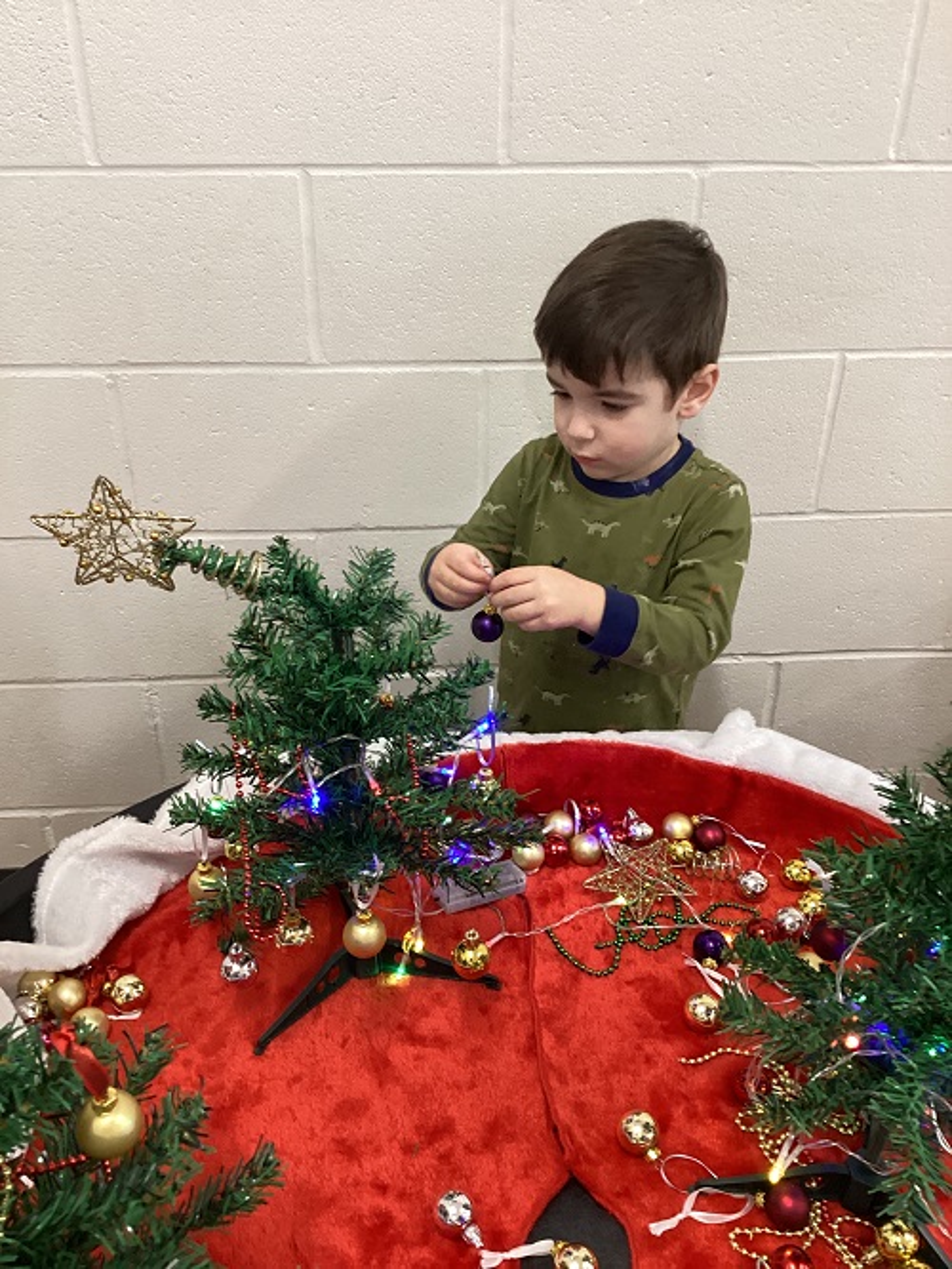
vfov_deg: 58.3
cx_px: 476
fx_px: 1136
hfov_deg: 45.5
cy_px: 634
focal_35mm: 31
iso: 250
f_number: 2.4
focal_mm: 3.3
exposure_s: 1/40
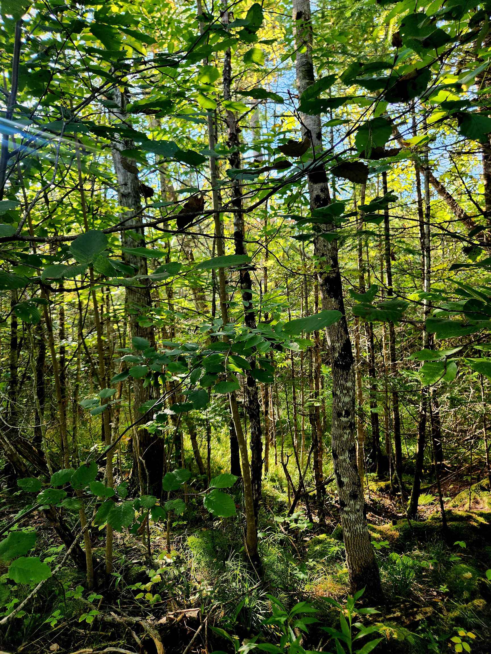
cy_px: 327
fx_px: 435
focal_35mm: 23
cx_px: 246
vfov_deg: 73.9
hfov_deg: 58.9
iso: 80
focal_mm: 5.4
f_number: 1.8
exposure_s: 1/182
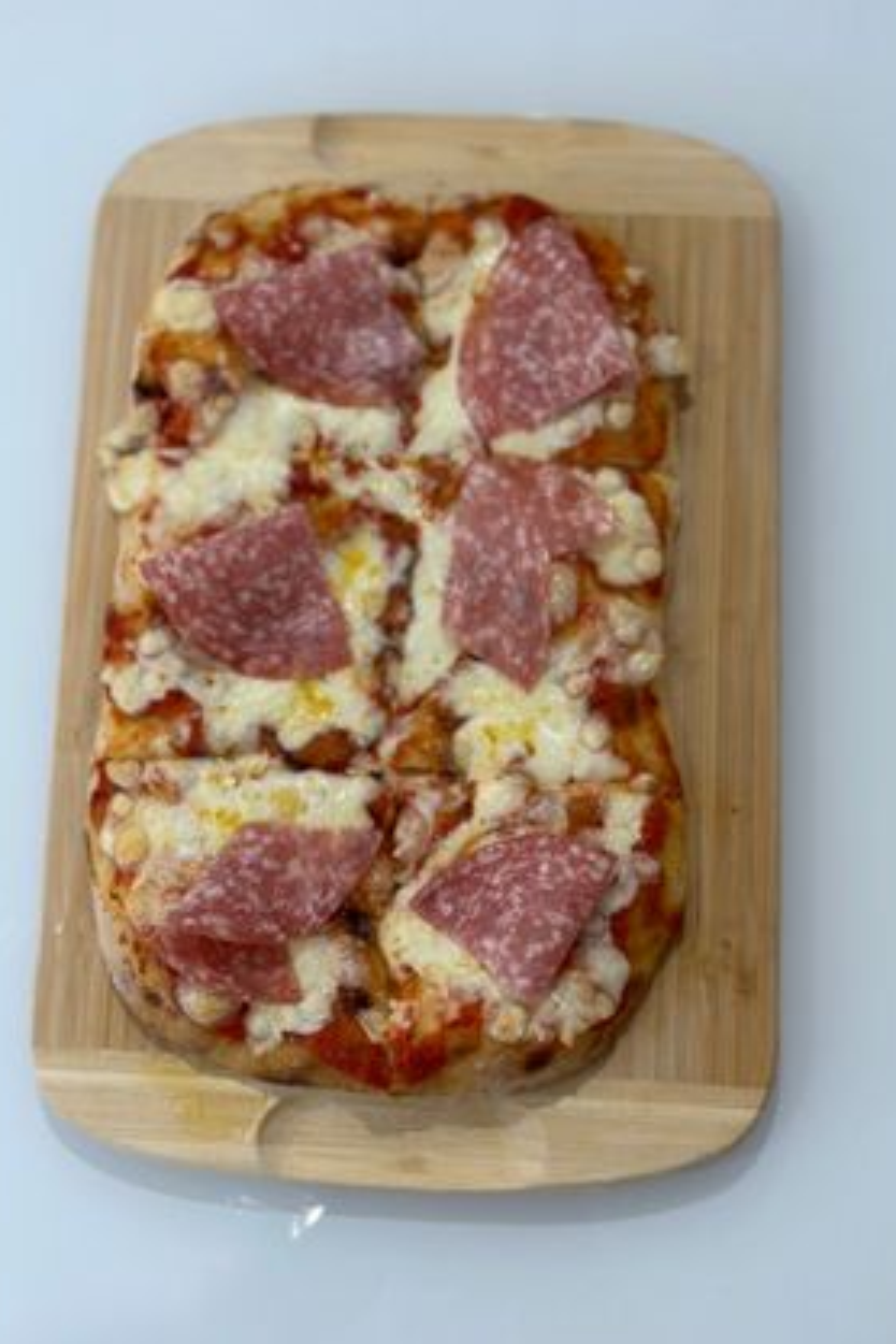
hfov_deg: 26.5
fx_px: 1904
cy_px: 670
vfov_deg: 38.9
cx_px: 422
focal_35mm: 51
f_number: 1.78
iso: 64
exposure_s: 1/151
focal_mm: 6.86
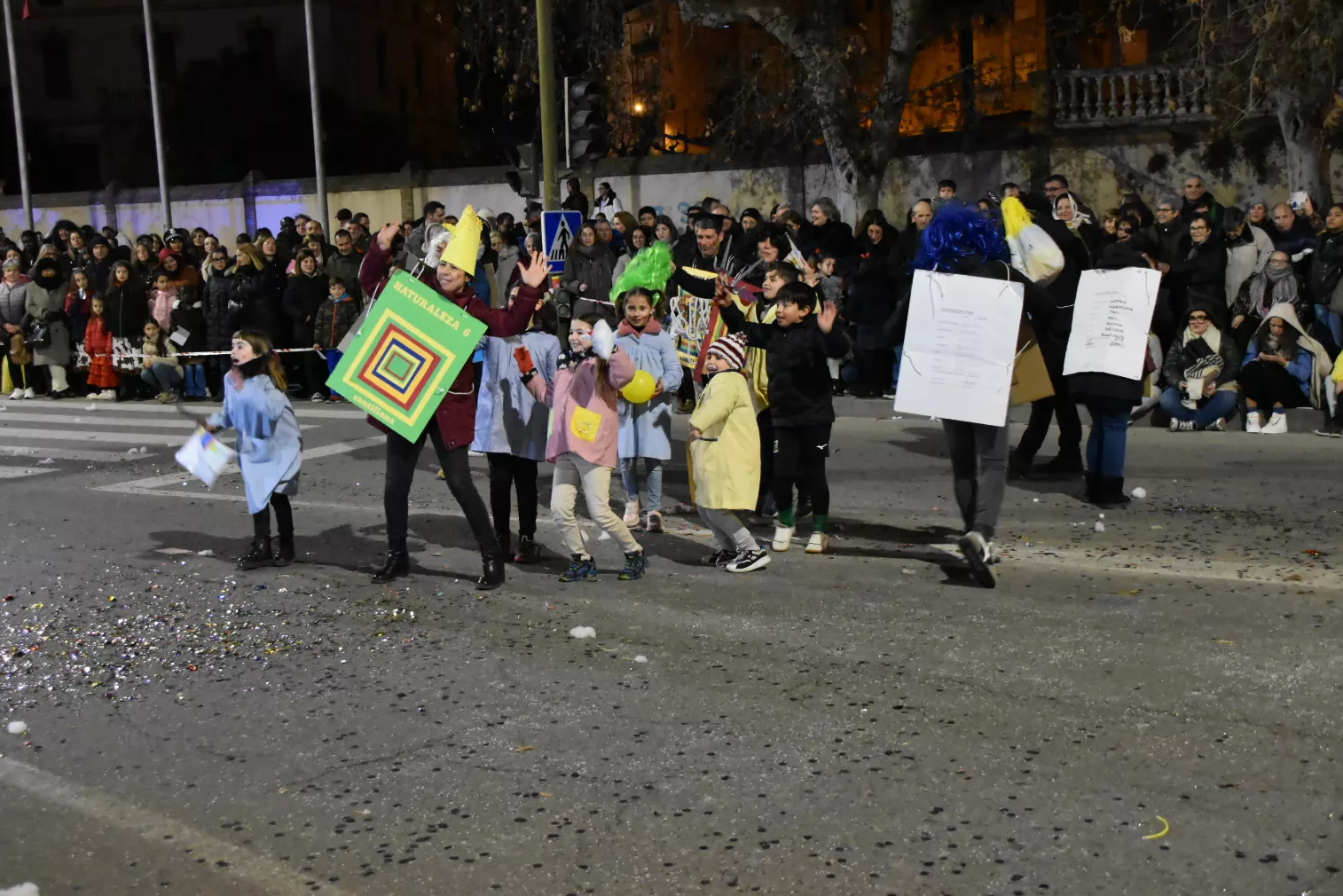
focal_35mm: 47
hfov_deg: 42.3
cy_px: 446
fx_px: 1736
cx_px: 667
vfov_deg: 28.9
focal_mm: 29
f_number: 4
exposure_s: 1/60
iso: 7200
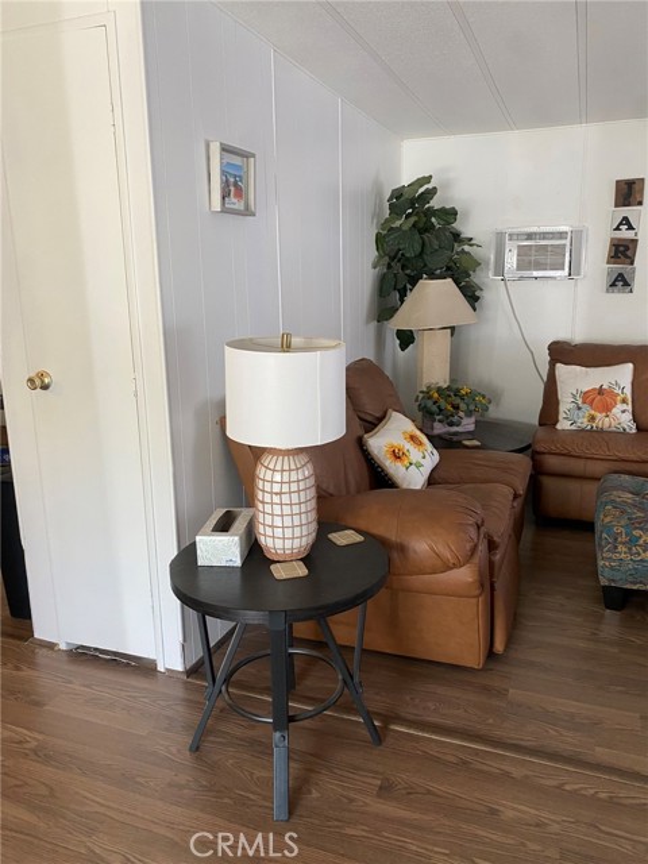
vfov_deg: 67.3
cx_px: 324
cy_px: 432
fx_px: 649
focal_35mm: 26
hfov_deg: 53.1
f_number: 1.8
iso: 160
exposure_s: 1/60
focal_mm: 4.25
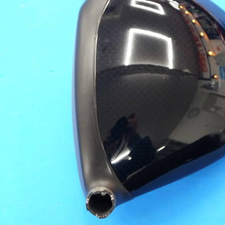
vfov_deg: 16.0
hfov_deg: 15.9
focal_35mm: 109
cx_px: 165
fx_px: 802
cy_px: 96
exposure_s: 1/40
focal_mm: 39
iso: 800
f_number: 5.5
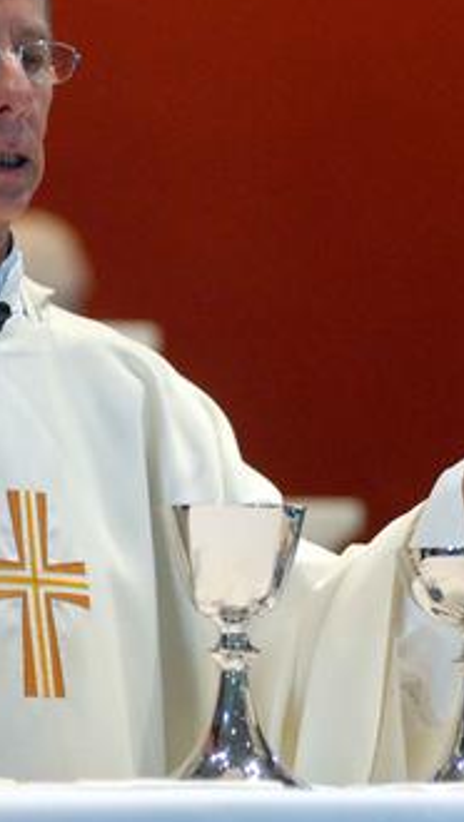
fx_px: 9674
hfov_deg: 2.7
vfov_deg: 4.9
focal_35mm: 443
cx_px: 302
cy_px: 341
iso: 1250
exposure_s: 1/45
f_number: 3.5
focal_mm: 155
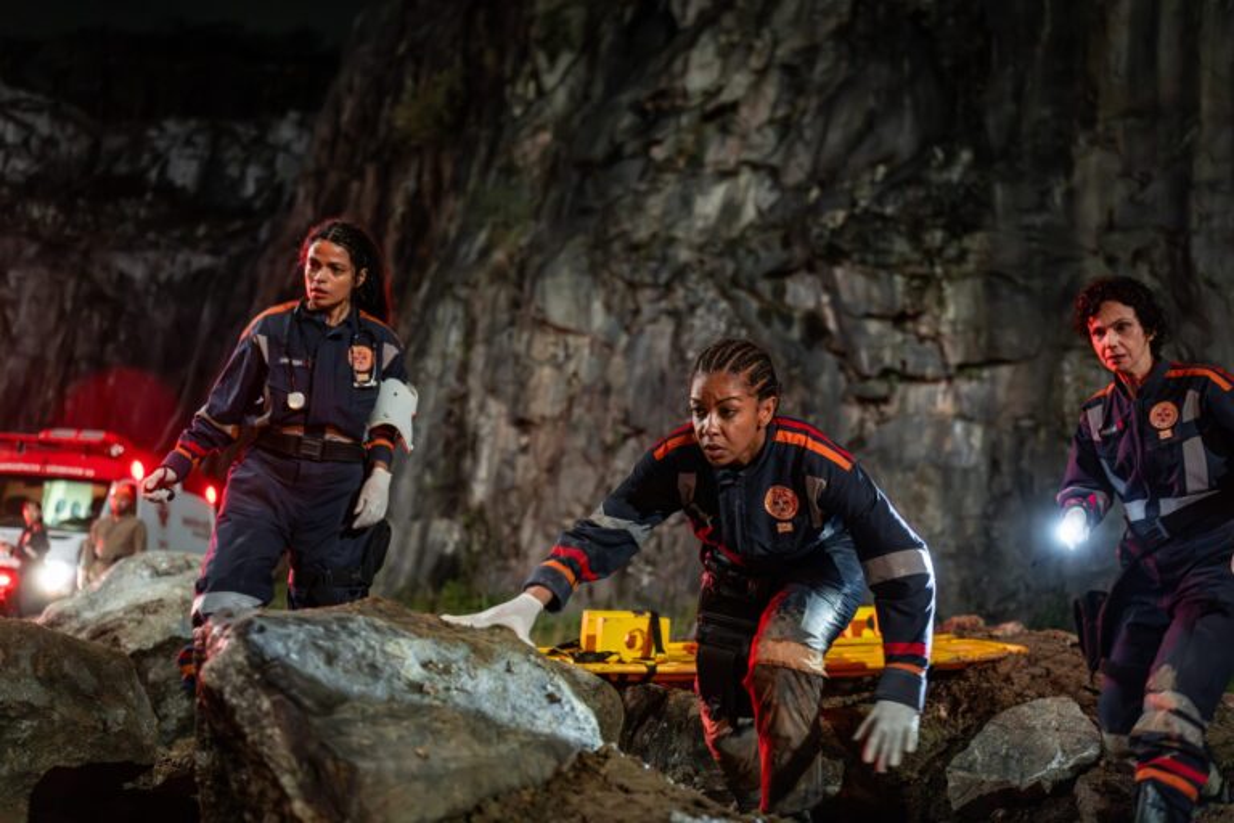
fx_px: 1200
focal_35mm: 35
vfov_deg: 37.9
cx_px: 617
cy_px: 412
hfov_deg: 54.4
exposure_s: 1/100
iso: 6400
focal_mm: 35
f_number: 2
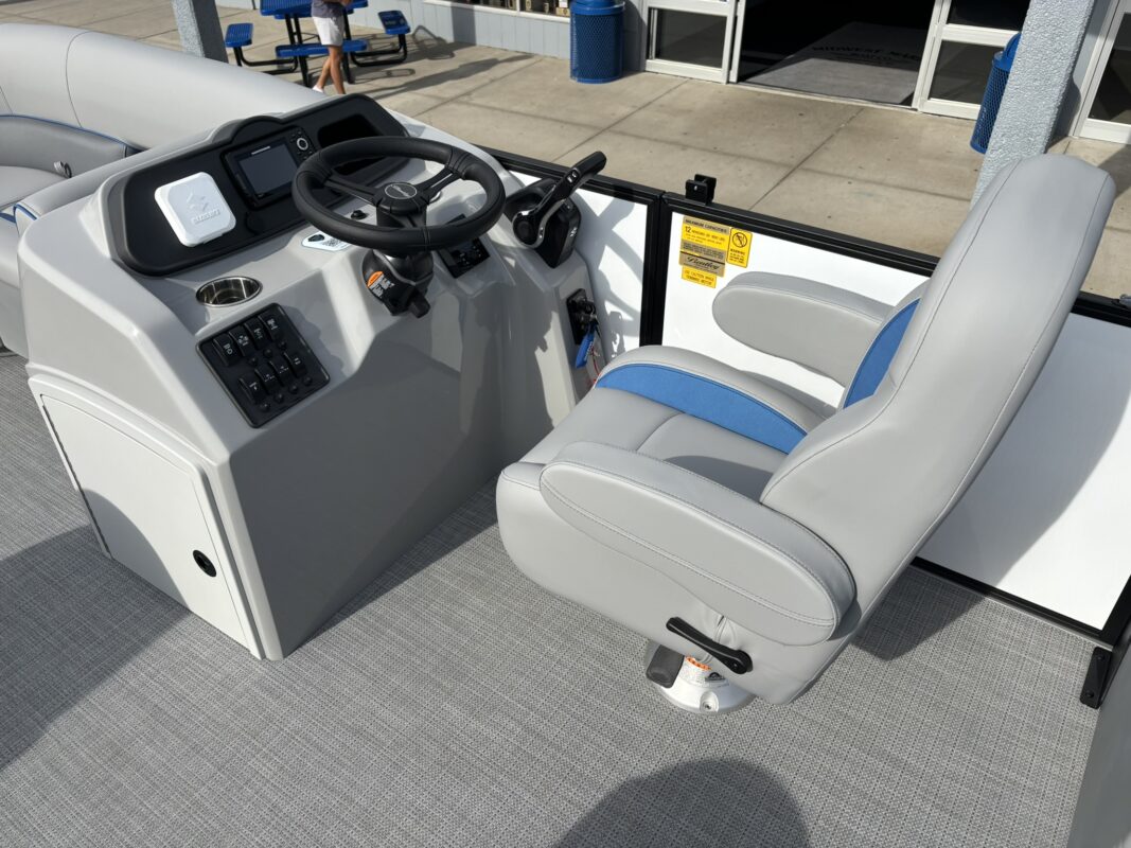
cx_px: 566
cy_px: 424
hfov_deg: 67.3
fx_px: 849
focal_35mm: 26
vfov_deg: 53.1
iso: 50
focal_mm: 5.96
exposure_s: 1/3311
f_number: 1.6
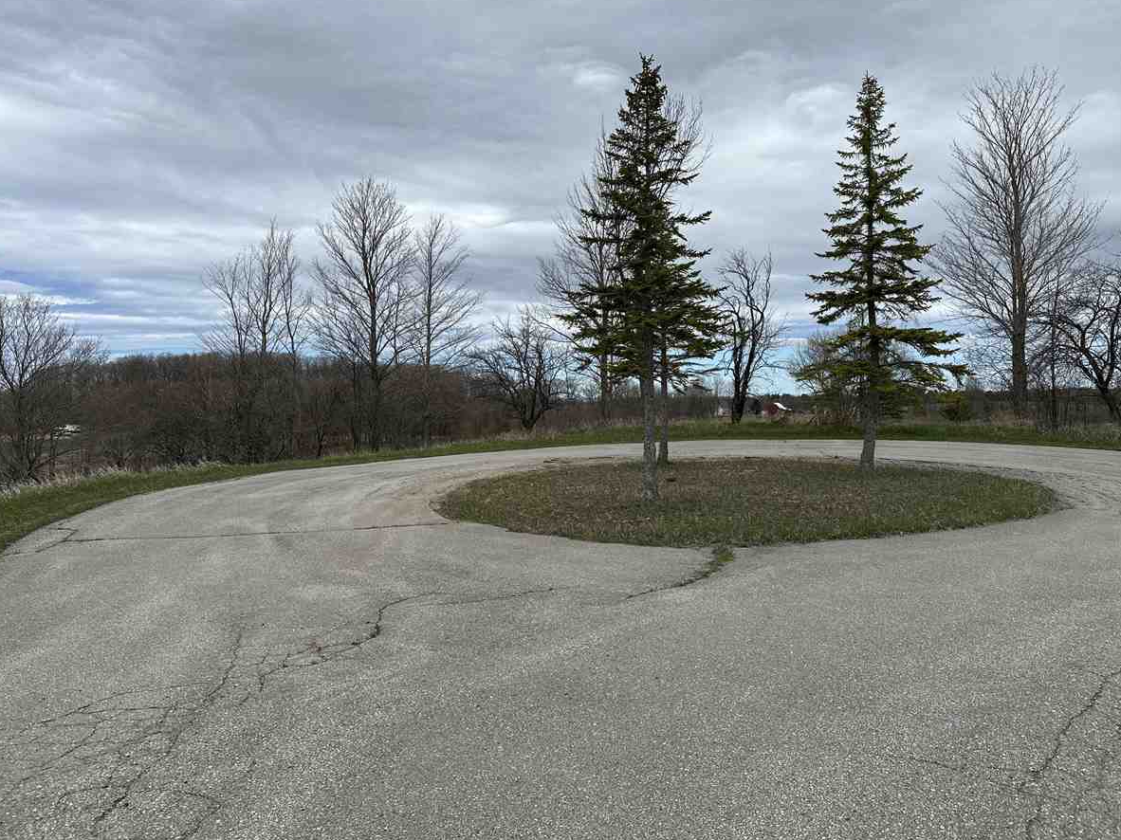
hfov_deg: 67.3
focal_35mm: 26
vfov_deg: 53.0
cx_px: 551
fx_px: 842
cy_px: 395
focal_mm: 6.86
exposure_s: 1/6211
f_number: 1.78
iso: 80
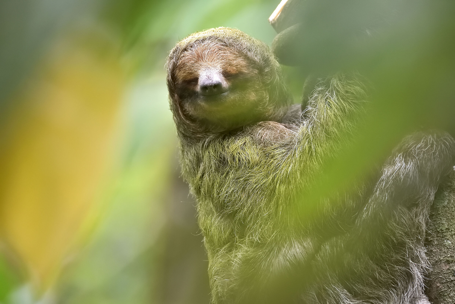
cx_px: 228
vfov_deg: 2.8
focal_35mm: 500
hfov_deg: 4.1
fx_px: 6321
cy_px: 152
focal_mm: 500
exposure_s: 1/500
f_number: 6.3
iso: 4000
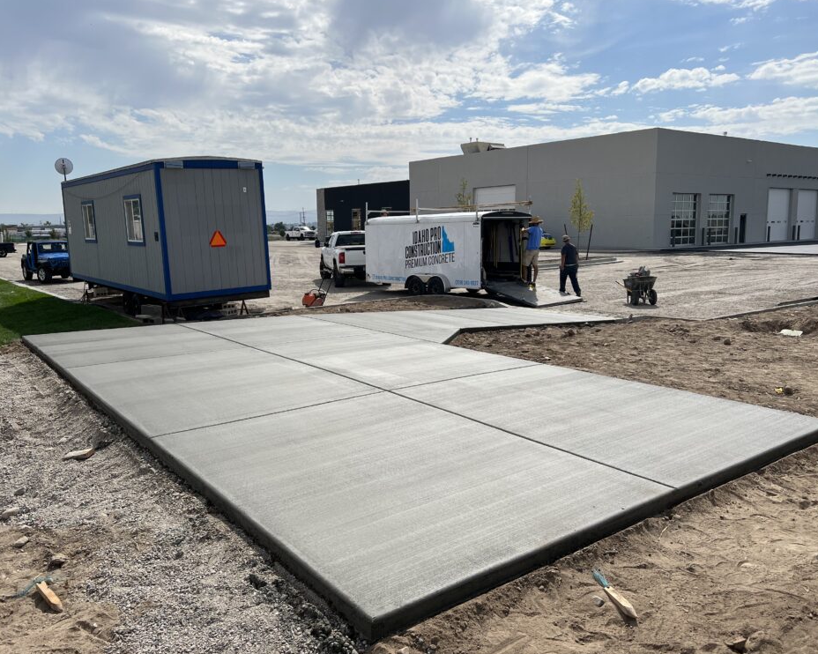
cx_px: 392
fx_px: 678
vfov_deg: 51.5
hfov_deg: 62.2
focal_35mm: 28
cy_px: 320
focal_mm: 5.7
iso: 50
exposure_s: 1/9434
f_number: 1.5
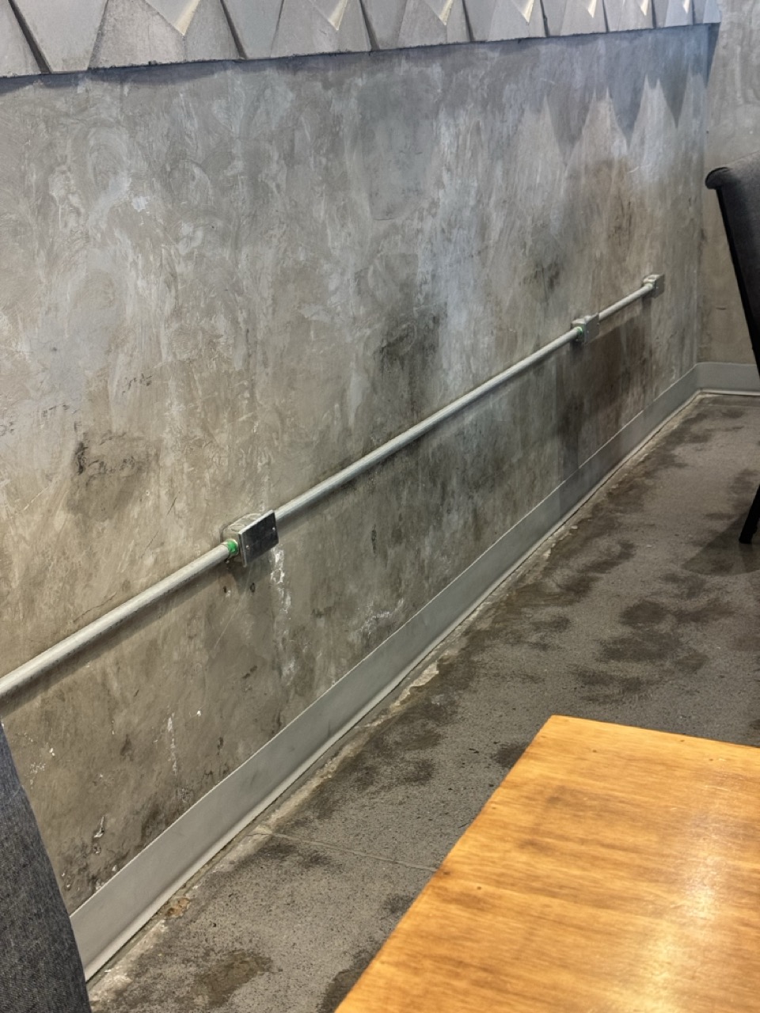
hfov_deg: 30.3
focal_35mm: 48
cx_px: 380
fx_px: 1405
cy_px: 506
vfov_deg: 39.7
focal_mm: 6.76
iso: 320
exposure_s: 1/40
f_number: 1.78
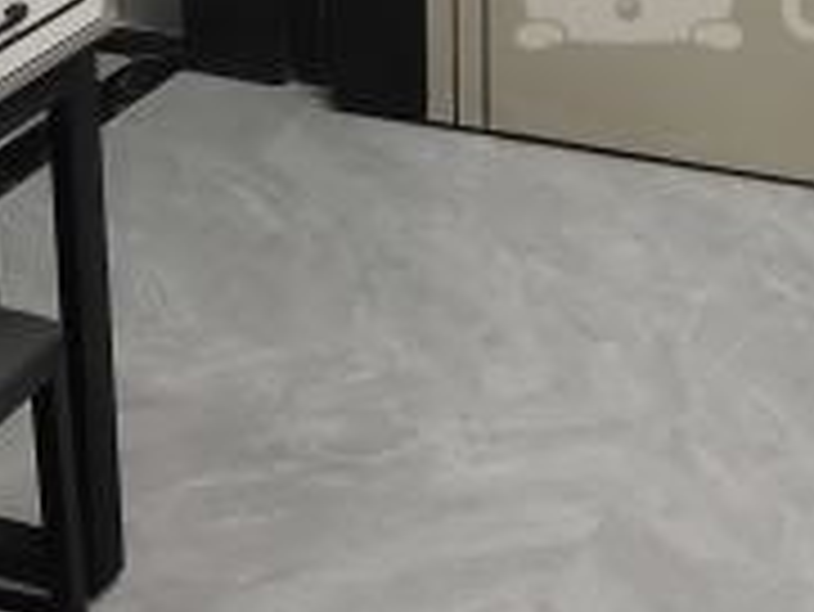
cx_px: 850
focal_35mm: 128
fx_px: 3012
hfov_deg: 15.1
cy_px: -72
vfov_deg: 11.4
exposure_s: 1/50
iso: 214
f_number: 1.8
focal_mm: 4.27
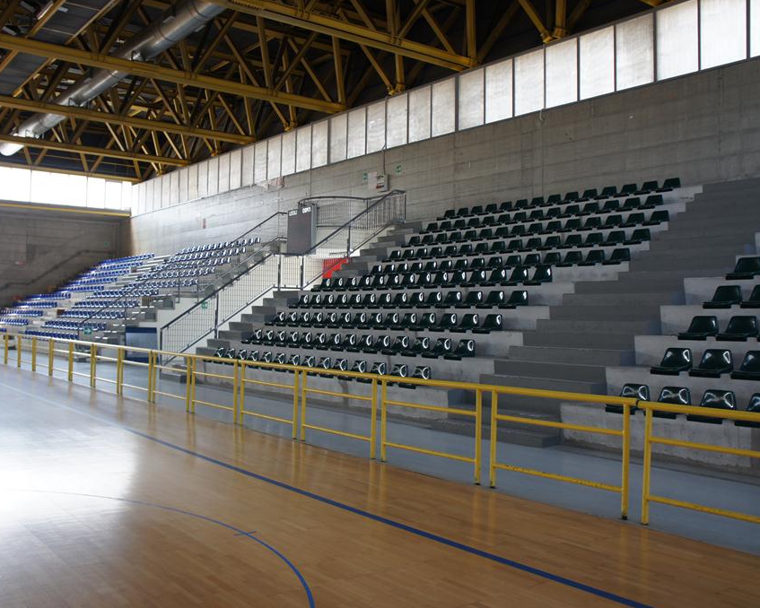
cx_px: 377
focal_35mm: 34
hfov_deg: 52.8
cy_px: 304
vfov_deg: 43.4
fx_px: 765
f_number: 4
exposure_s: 1/40
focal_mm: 20
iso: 200
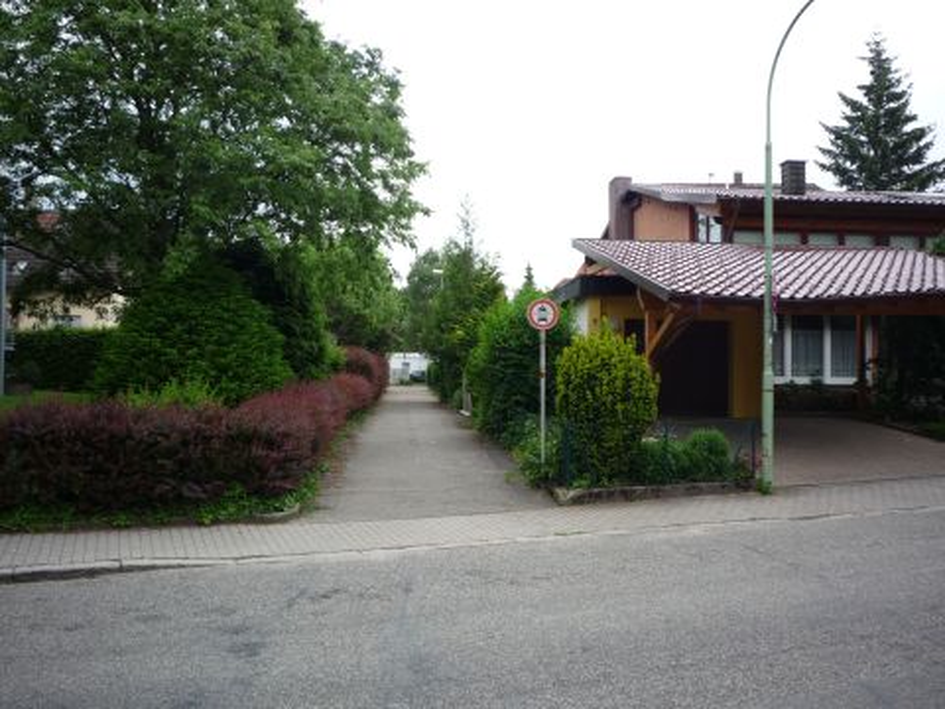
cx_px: 472
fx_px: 874
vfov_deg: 44.2
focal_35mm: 32
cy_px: 354
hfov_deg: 56.8
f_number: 4
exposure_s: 1/160
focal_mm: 5.2
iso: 100
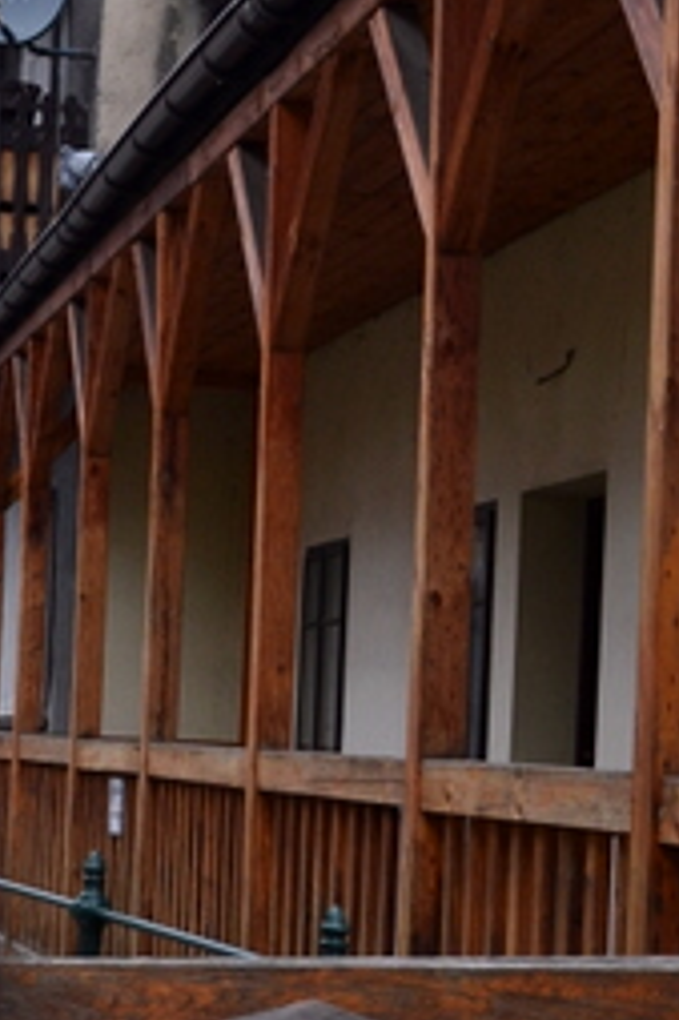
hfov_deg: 13.1
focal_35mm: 104
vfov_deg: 19.5
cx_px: 193
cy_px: 795
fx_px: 2946
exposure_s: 1/125
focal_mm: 22
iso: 400
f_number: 9
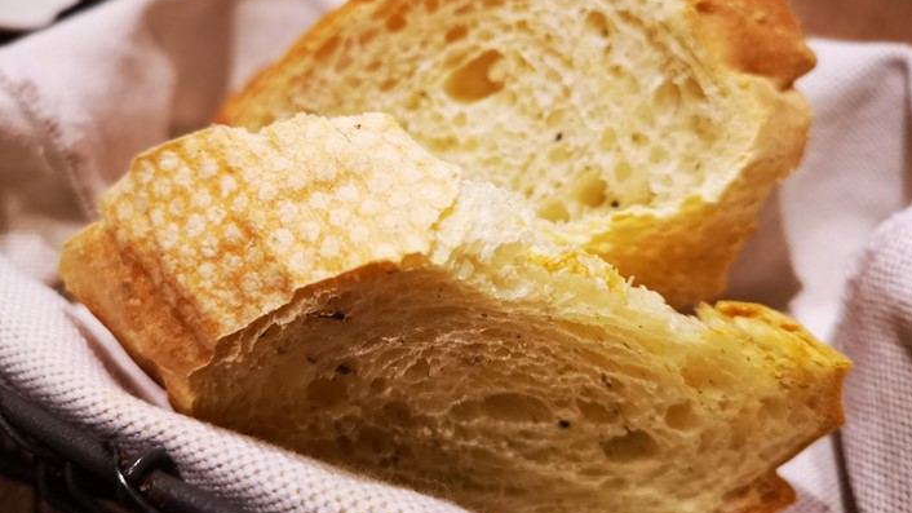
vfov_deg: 38.7
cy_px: 198
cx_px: 455
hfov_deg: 64.3
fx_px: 725
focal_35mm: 30
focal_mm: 3.95
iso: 250
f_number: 4
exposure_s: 1/33.3
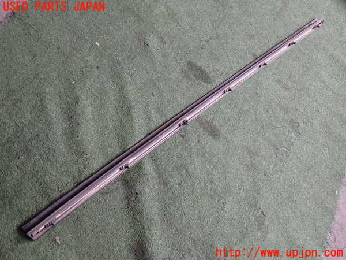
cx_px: 173
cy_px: 130
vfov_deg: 46.8
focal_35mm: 30
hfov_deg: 60.0
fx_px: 300
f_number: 2.3
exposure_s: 1/100
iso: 200
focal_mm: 5.4
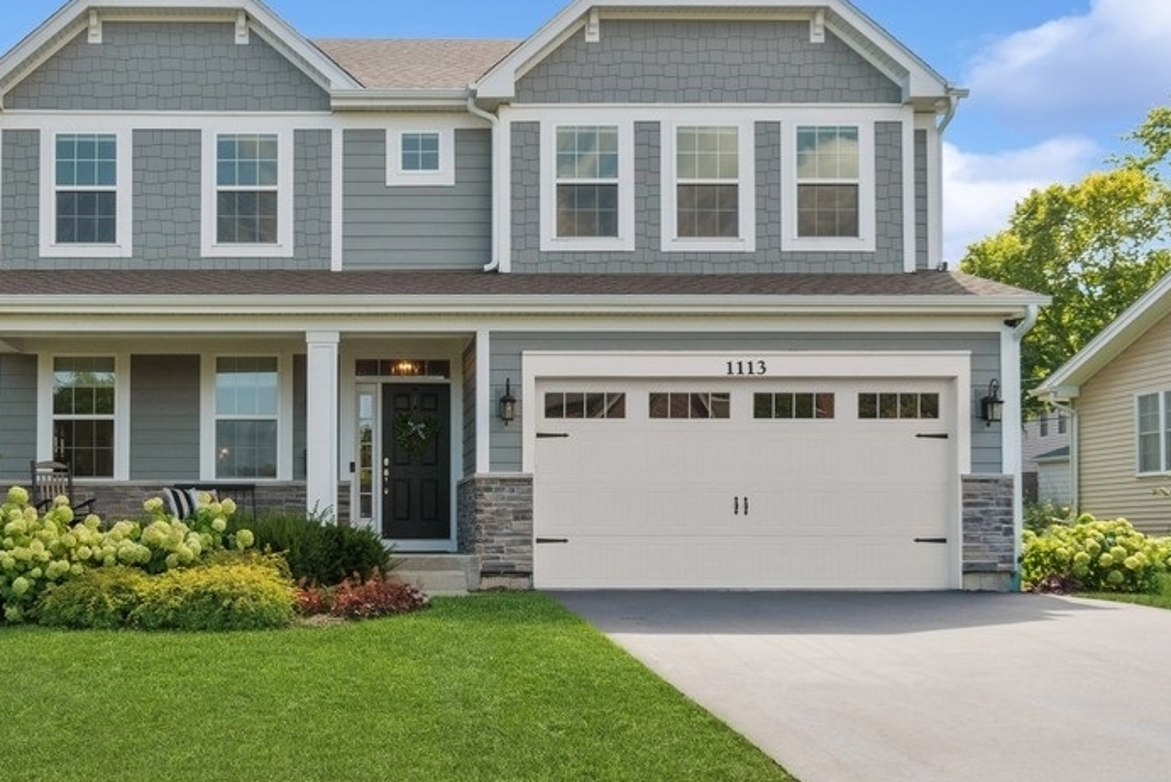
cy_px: 320
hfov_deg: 49.1
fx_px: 1269
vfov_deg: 34.1
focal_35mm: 39
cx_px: 448
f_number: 9
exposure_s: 1/500
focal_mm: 20
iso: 200
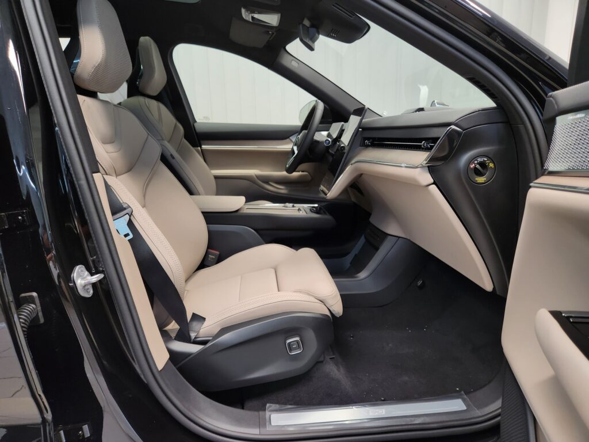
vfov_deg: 58.9
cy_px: 221
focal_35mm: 23
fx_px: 391
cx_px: 294
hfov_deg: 73.9
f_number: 1.8
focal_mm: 5.4
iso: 200
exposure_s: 1/100
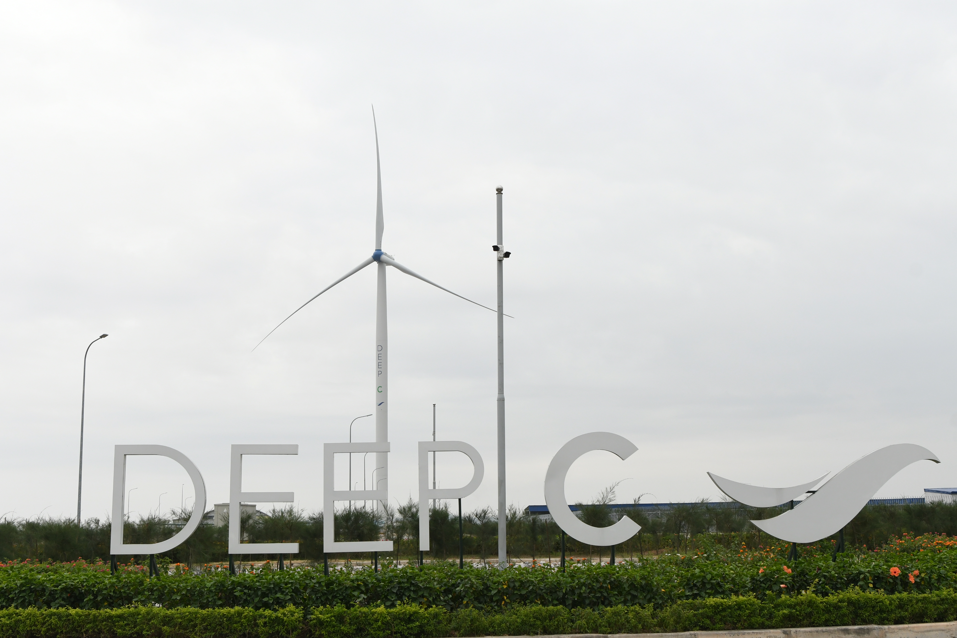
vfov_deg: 29.9
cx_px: 478
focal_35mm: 45
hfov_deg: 43.6
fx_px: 1196
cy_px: 319
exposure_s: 1/200
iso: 500
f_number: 8
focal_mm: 30
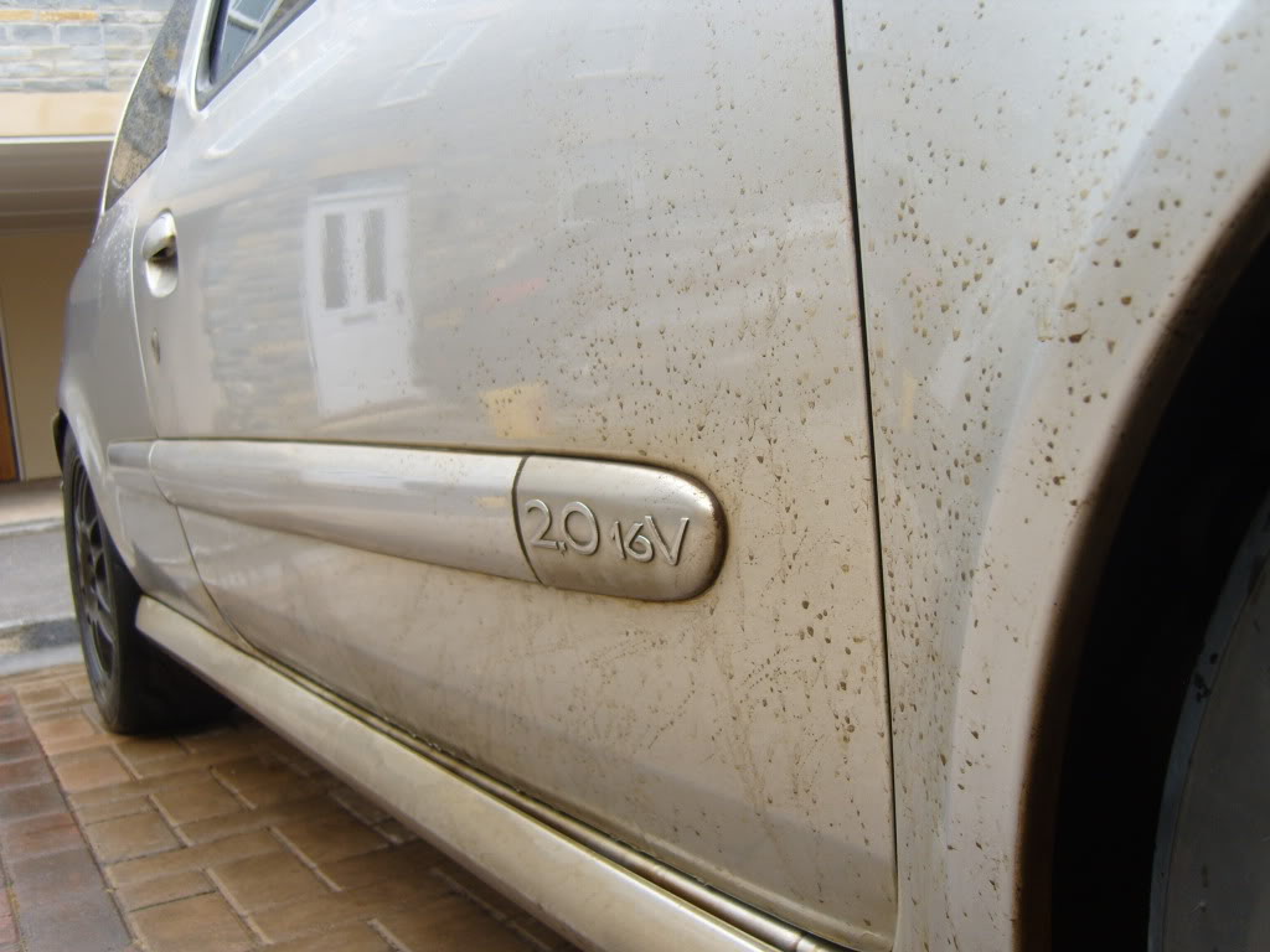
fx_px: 1284
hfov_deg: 52.6
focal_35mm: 35
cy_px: 476
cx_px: 635
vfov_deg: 40.7
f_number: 2.8
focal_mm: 7.4
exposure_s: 1/250
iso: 80
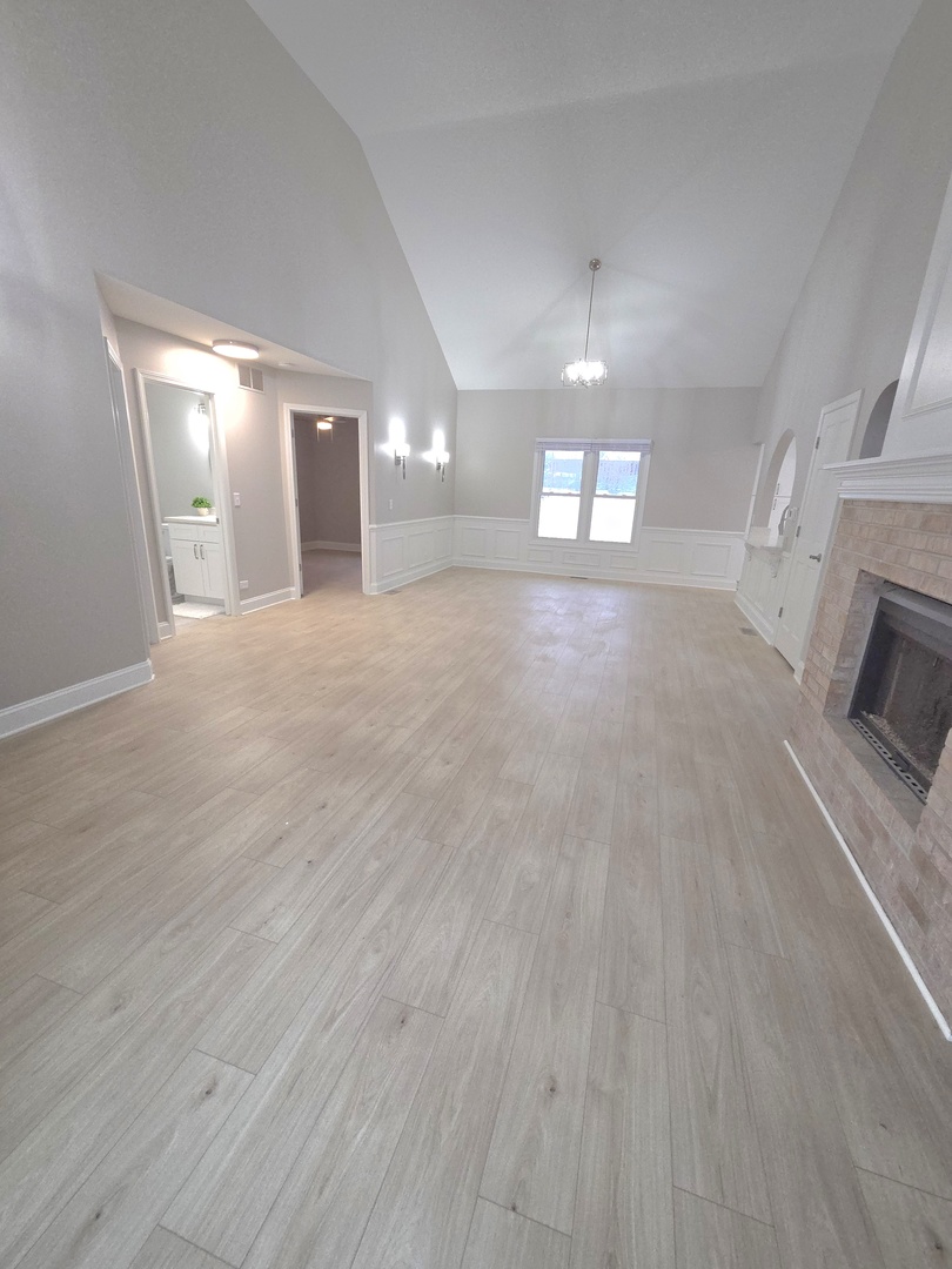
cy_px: 634
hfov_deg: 89.9
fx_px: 477
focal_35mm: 13
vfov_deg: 106.2
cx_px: 476
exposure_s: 1/60.2
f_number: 2.2
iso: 160
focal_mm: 2.2
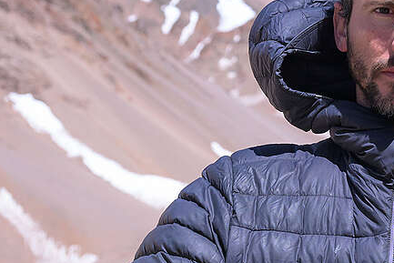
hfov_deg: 13.2
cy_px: 172
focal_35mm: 149
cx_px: 552
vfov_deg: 9.2
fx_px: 1631
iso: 400
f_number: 5.6
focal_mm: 42
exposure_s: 1/500
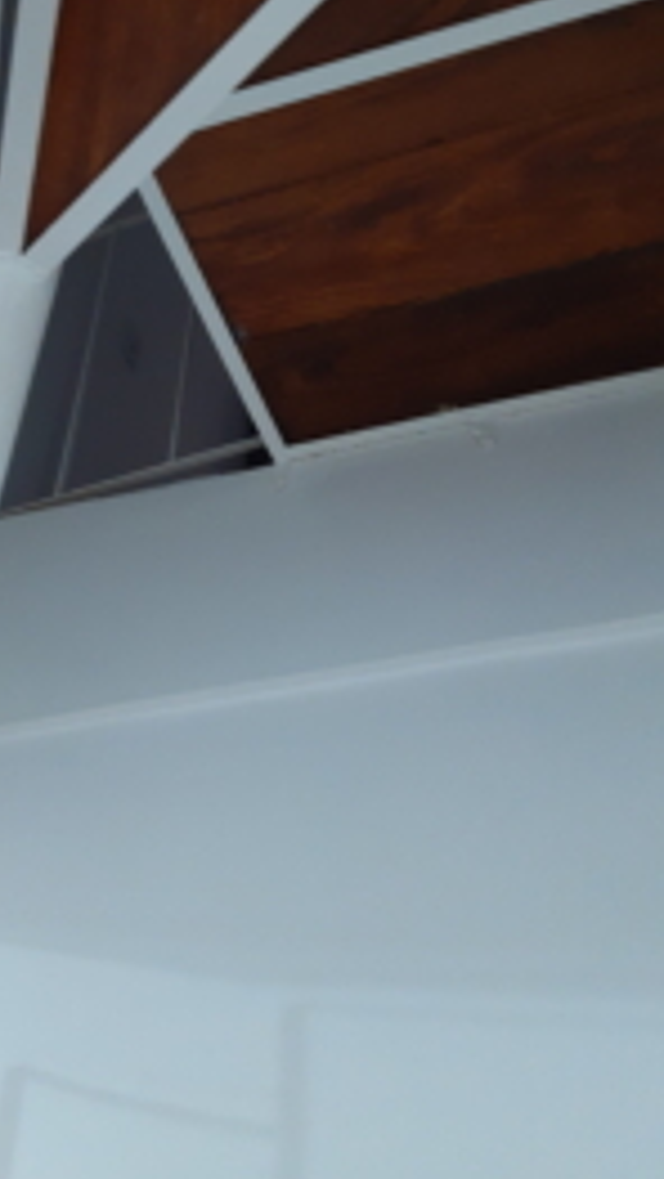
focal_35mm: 38
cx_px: 245
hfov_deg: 31.1
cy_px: 417
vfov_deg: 52.0
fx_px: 1189
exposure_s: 1/24
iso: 185
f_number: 1.7
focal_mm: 4.75
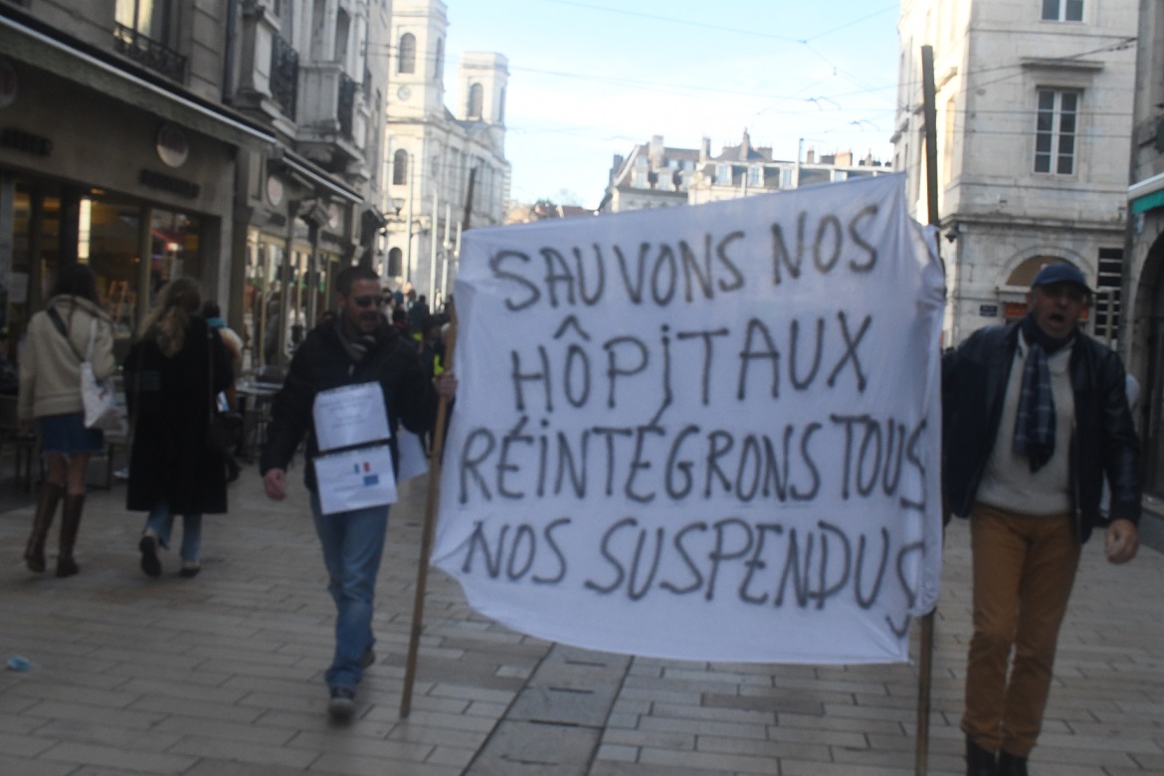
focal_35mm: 39
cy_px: 388
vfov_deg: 34.2
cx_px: 582
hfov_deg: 49.6
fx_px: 1261
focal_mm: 26
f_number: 13
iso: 2500
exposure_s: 1/640
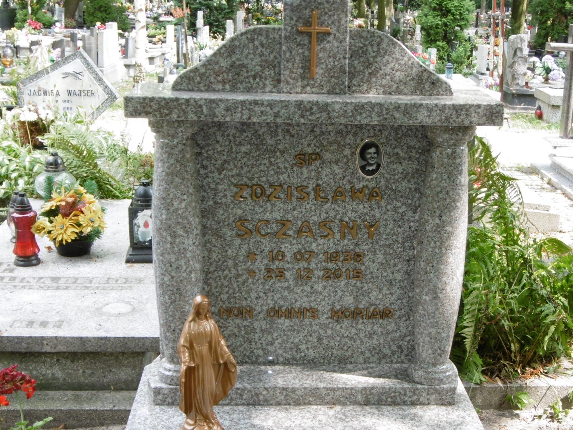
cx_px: 334
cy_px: 240
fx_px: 993
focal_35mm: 60
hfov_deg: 32.1
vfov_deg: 24.4
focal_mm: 7.7
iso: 100
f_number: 3.8
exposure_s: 1/80
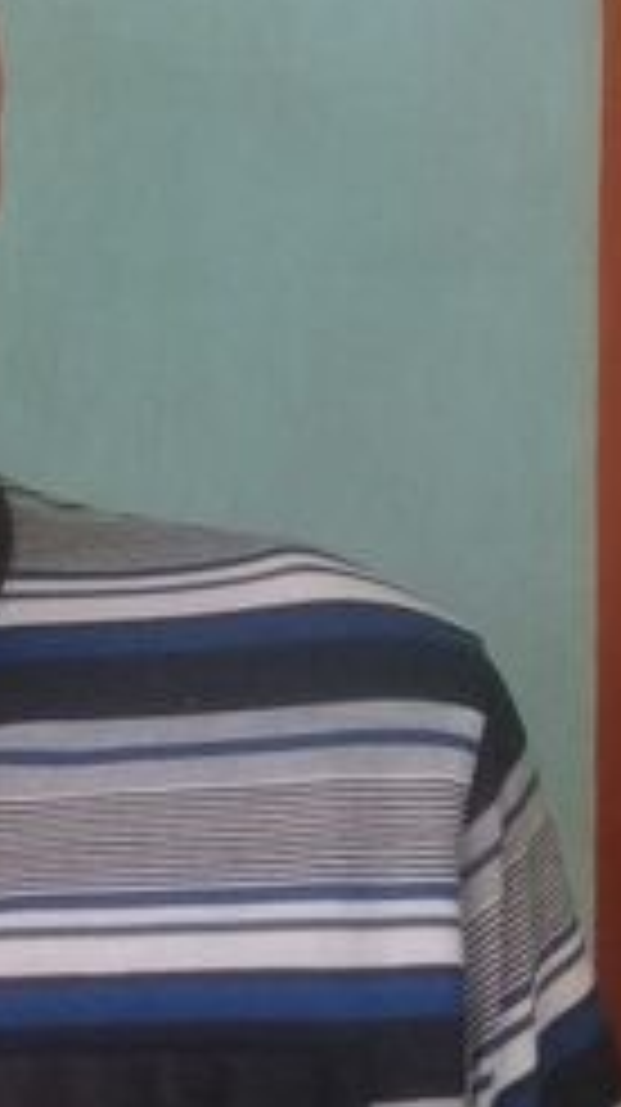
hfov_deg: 13.0
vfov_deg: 23.8
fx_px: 2611
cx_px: -248
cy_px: 342
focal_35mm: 89
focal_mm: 3.3
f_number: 2.2
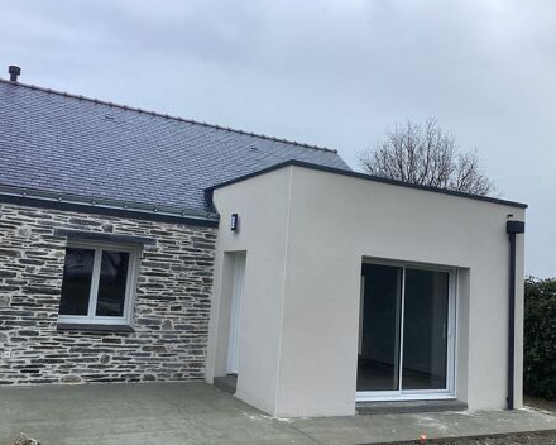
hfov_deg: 54.2
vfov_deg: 44.5
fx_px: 543
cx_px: 255
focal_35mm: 33
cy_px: 221
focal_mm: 3.3
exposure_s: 1/312
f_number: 2.4
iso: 25
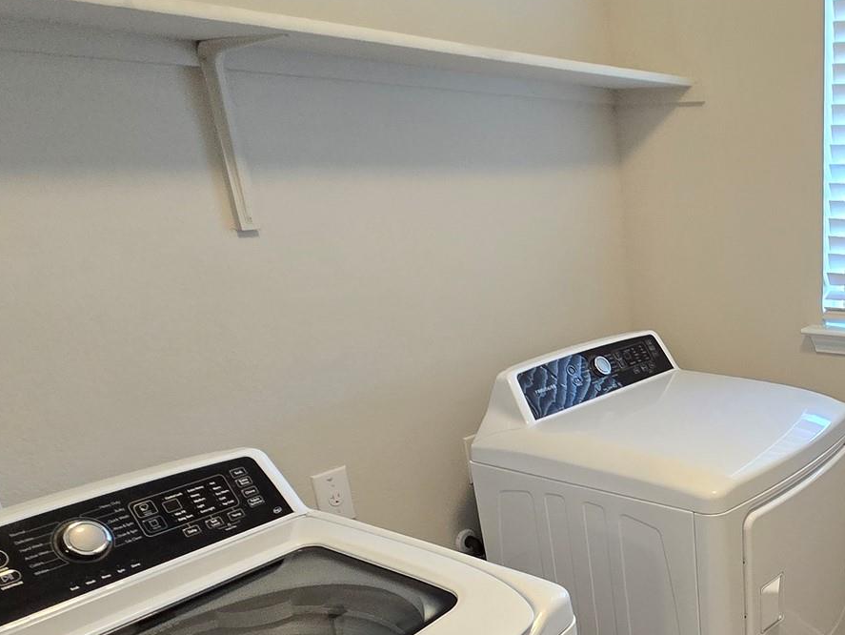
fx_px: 733
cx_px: 771
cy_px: 490
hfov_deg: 52.2
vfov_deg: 44.9
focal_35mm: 30
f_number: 2.2
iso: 320
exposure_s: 1/60
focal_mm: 2.2
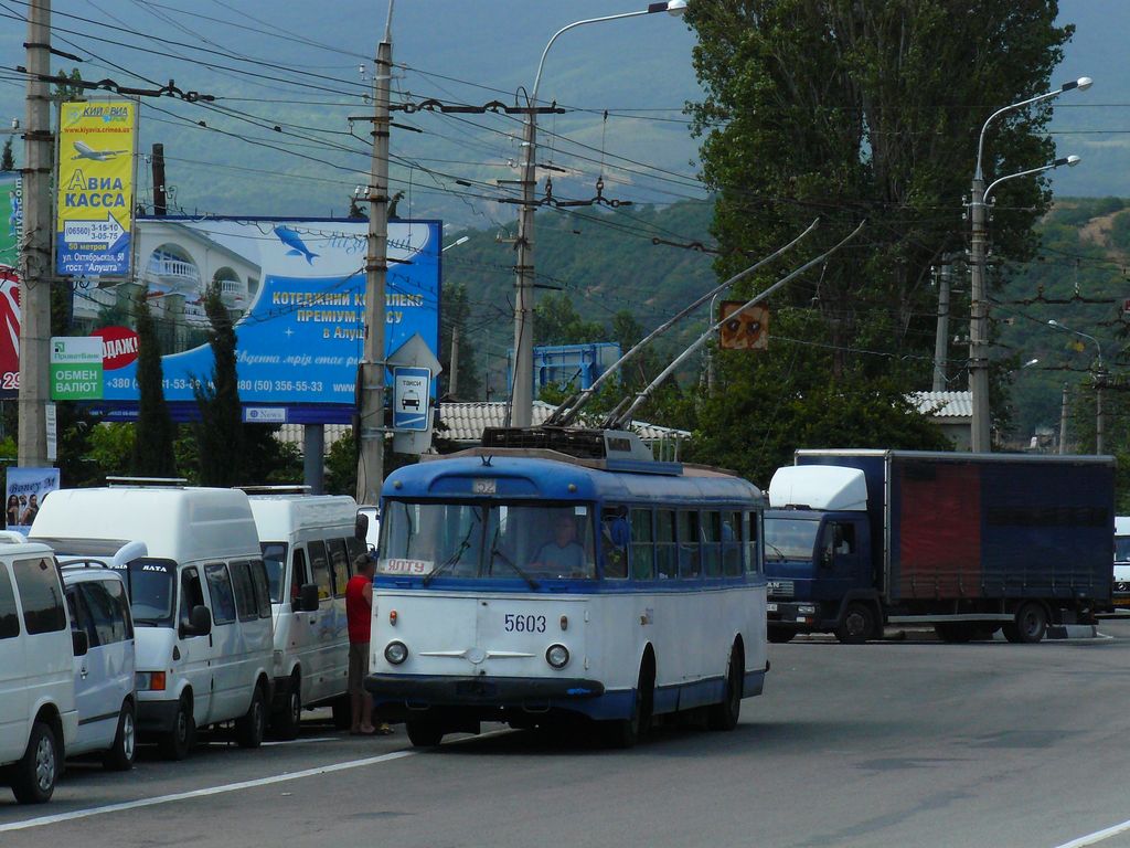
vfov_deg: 8.0
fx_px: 6072
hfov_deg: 10.6
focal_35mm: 186
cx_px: 565
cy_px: 424
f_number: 8
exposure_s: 1/320
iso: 200
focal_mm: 31
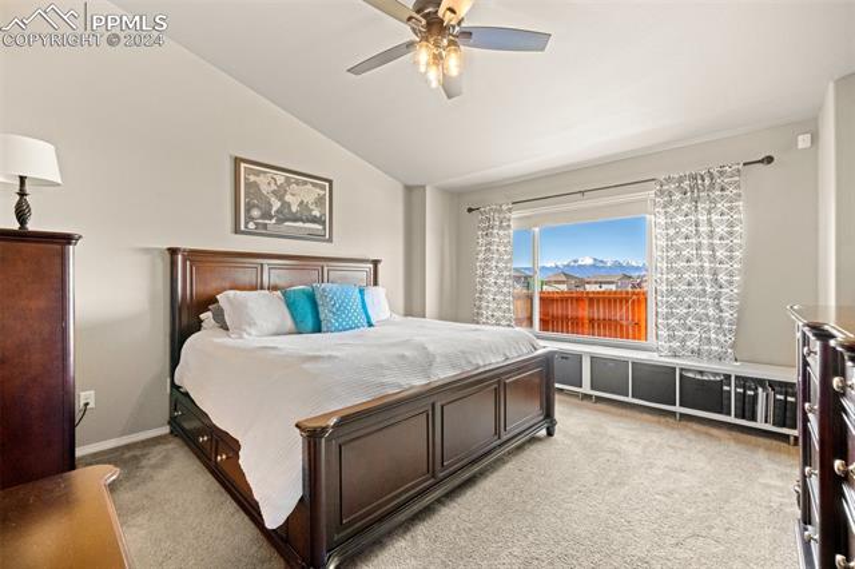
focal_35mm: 14
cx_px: 428
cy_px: 284
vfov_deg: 81.1
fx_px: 332
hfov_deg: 104.3
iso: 5000
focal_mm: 14
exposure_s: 1/30
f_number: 10
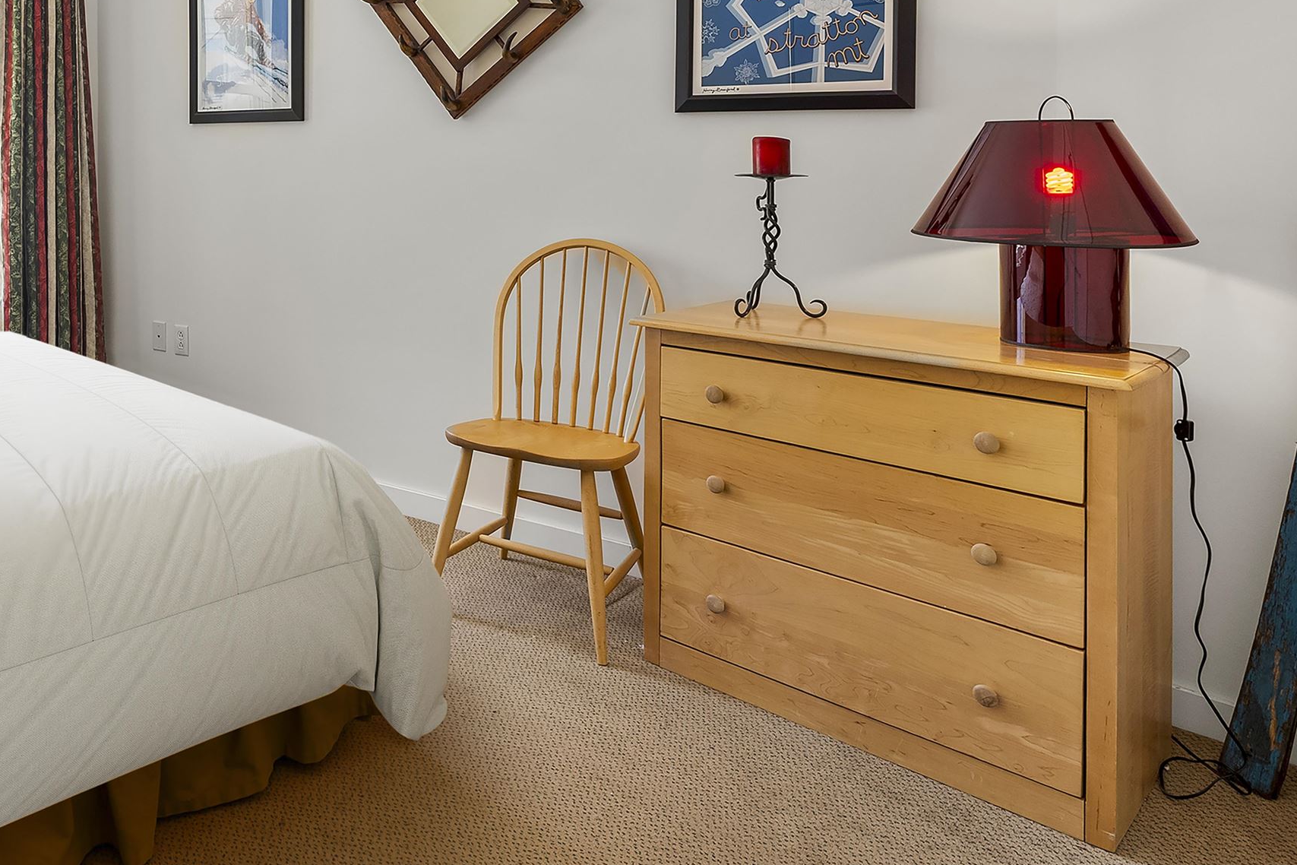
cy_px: 161
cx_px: 217
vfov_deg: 44.6
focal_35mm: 28
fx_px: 992
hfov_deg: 59.8
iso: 800
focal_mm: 15.3
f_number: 6.3
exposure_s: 1/25
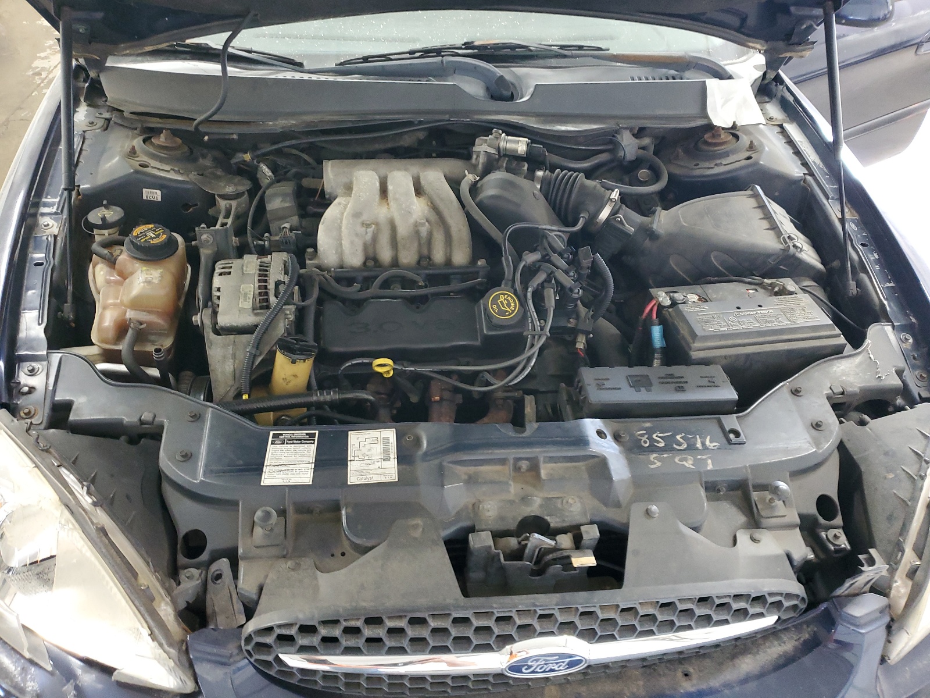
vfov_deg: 53.1
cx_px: 465
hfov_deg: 67.3
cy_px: 349
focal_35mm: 26
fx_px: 699
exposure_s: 1/20
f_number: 1.5
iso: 282
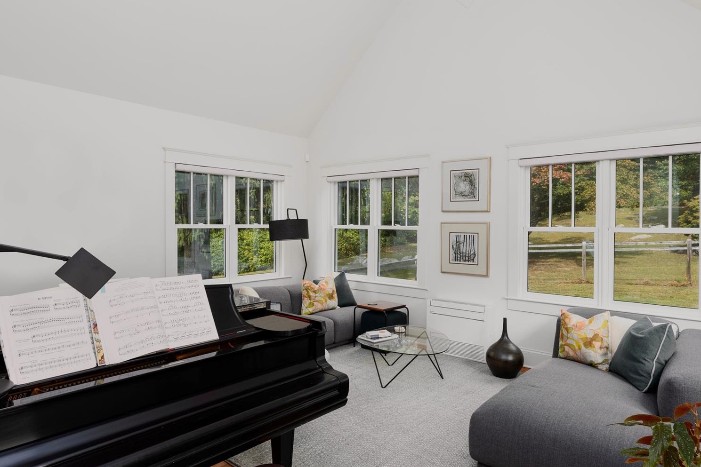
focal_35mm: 22
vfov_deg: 57.2
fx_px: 428
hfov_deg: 78.4
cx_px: 381
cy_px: 230
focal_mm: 16
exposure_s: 1/200
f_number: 8
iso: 320
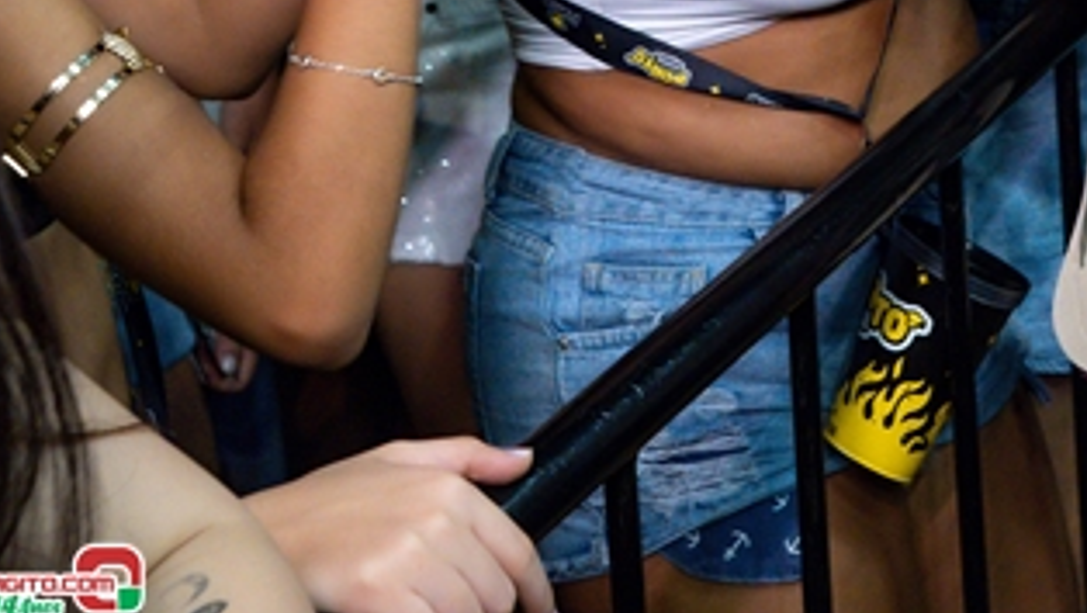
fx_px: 2567
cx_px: 746
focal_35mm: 89
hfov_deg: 23.8
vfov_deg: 12.0
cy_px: -641
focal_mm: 24
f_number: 3.2
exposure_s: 1/500
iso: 2500
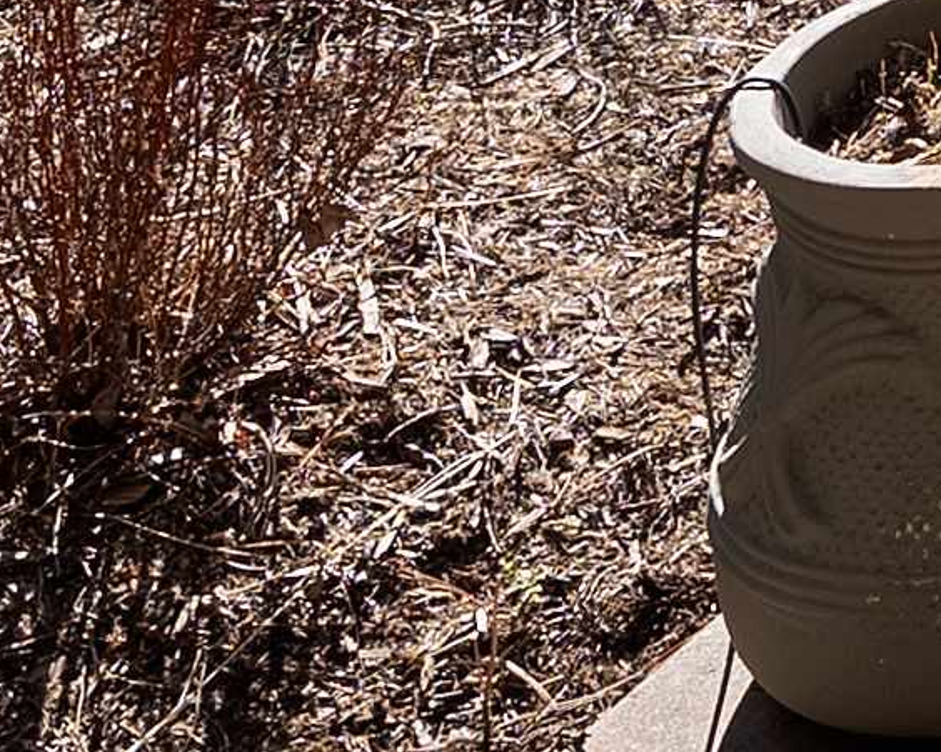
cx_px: 2297
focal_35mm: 113
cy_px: -1449
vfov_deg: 10.2
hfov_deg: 12.8
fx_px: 3147
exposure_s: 1/60
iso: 160
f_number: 11
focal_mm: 16
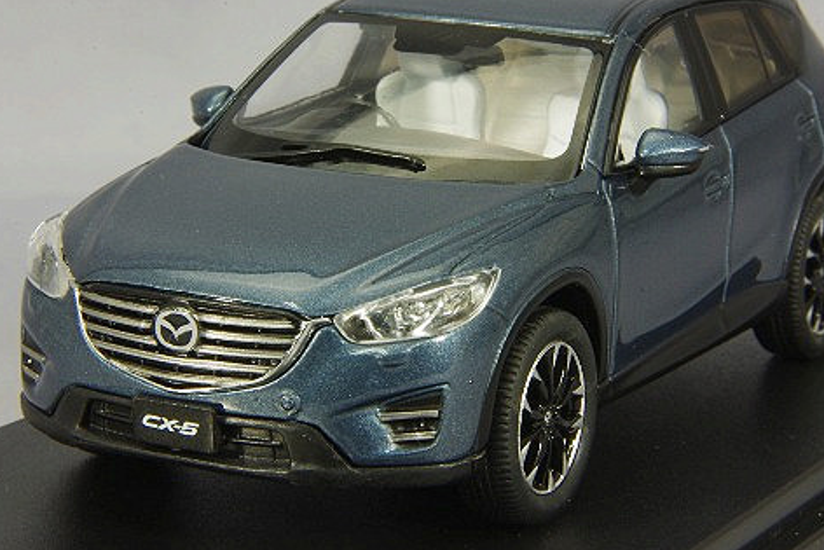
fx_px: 3480
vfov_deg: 9.0
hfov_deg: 13.5
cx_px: 422
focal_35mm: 152
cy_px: 214
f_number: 32
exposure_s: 1
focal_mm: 75
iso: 400
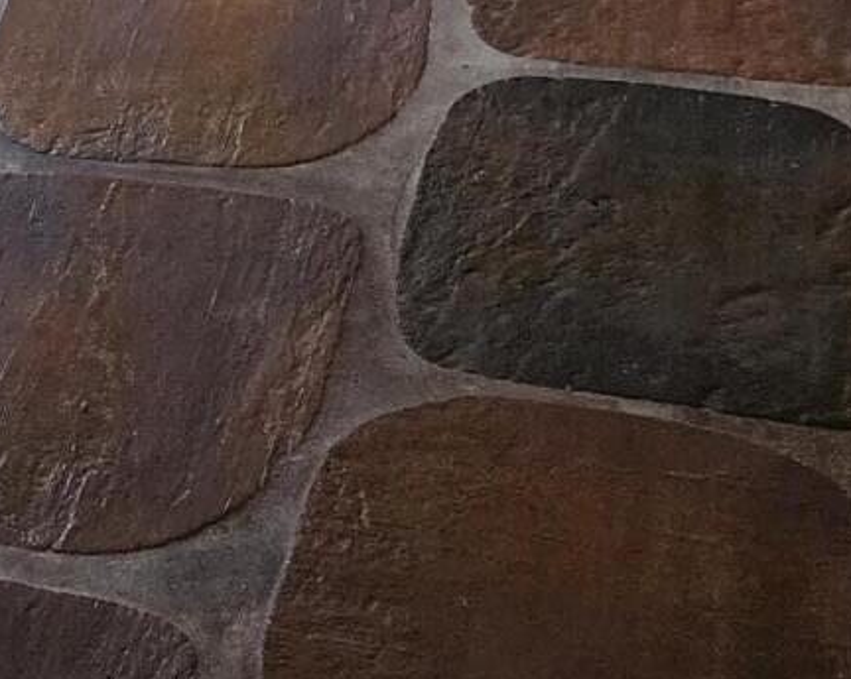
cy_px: -935
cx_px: 481
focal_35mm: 104
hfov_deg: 18.5
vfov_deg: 12.0
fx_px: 2618
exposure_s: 1/120
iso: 250
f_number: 1.8
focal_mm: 6.4
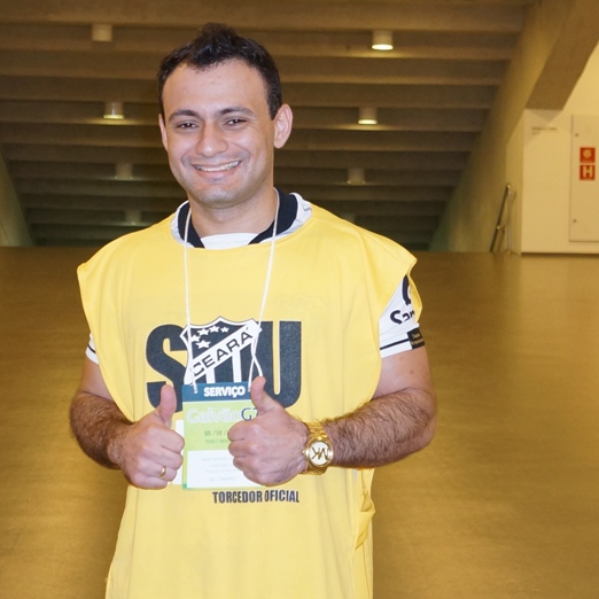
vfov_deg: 30.2
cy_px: 298
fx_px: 1109
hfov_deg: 30.2
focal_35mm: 57
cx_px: 269
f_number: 4
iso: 1000
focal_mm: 29
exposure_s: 1/60
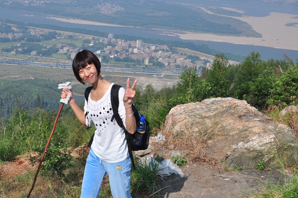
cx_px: 106
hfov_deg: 36.0
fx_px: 455
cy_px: 122
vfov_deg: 24.5
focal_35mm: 55
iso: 320
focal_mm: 28
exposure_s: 1/320
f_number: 16
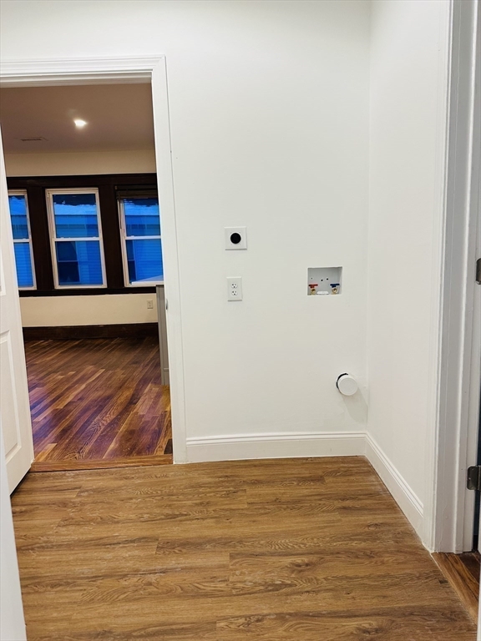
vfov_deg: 71.6
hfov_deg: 56.8
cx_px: 240
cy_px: 320
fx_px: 445
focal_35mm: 24
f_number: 1.78
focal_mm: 6.86
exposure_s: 1/120
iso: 125
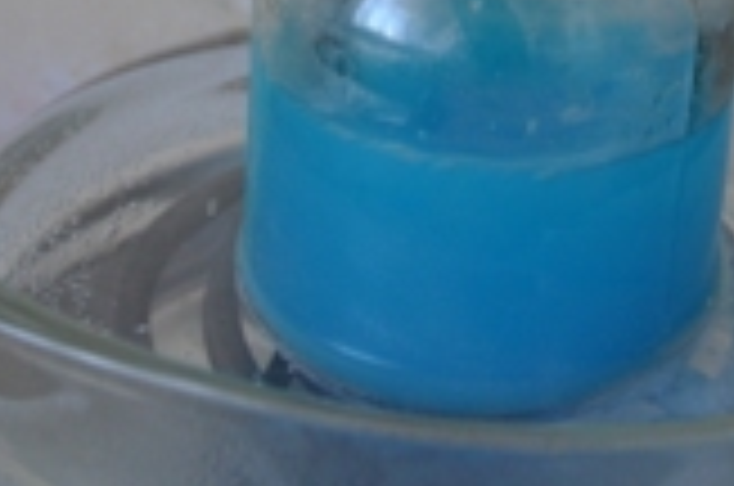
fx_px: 2686
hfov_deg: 15.5
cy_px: -176
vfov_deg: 10.1
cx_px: 495
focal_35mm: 132
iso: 400
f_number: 4.2
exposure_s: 1/50
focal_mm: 32
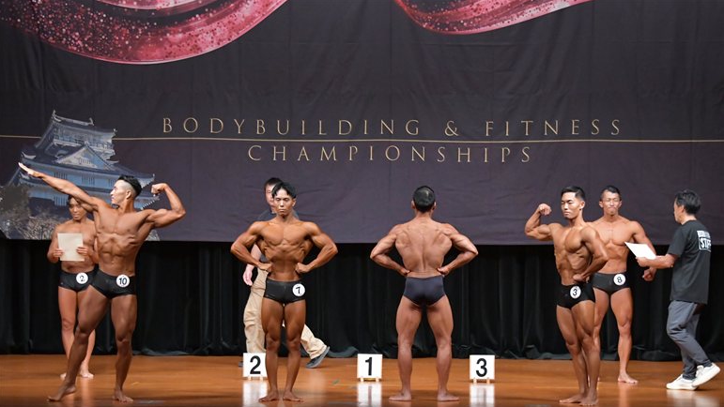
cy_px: 241
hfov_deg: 15.1
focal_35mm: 142
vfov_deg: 8.5
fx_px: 2727
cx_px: 362
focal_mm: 90
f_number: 5.6
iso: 6400
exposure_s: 1/400
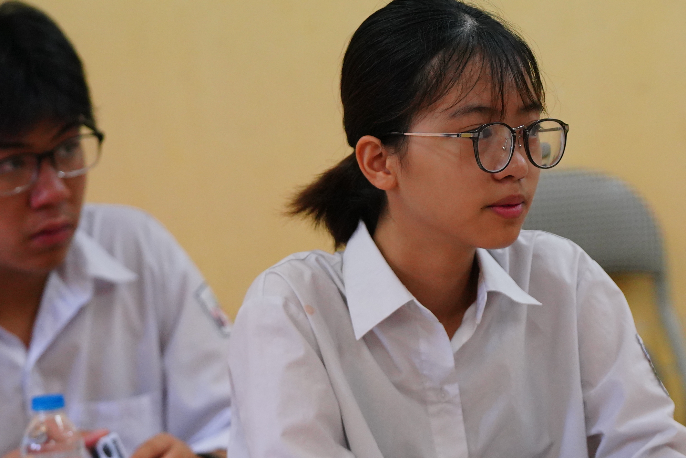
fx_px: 5146
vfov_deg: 5.1
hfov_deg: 7.6
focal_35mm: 270
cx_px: 557
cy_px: 218
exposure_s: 1/250
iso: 2000
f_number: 2.8
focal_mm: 111
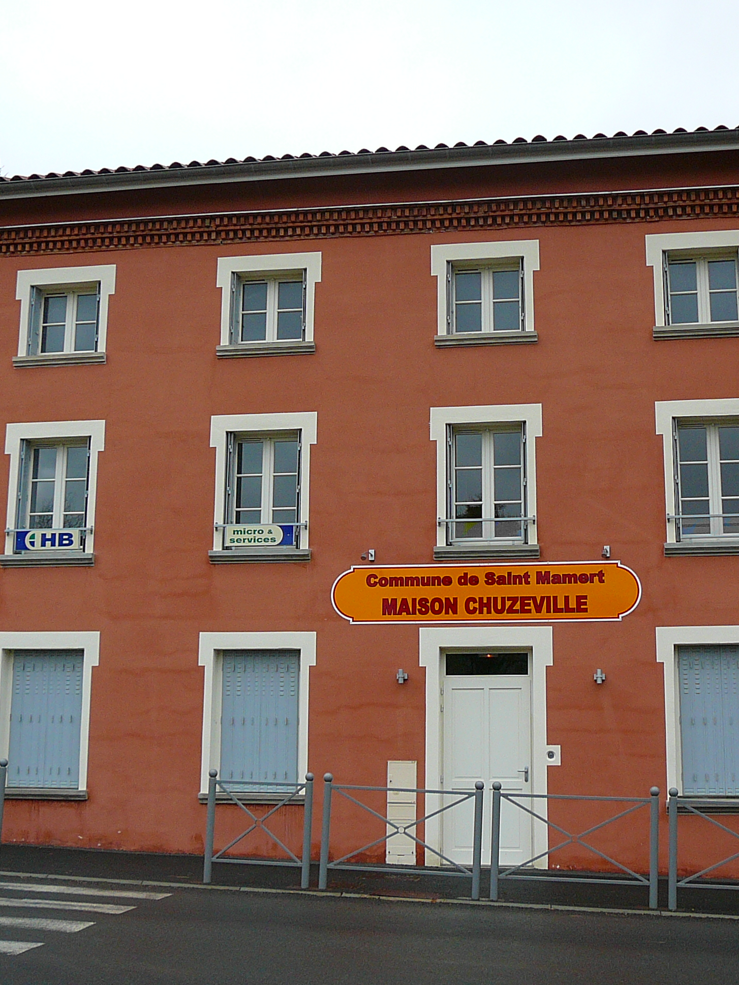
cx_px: 404
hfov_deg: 30.9
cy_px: 492
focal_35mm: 47
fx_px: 1338
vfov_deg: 40.4
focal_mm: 5.2
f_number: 2.8
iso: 80
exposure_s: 1/100
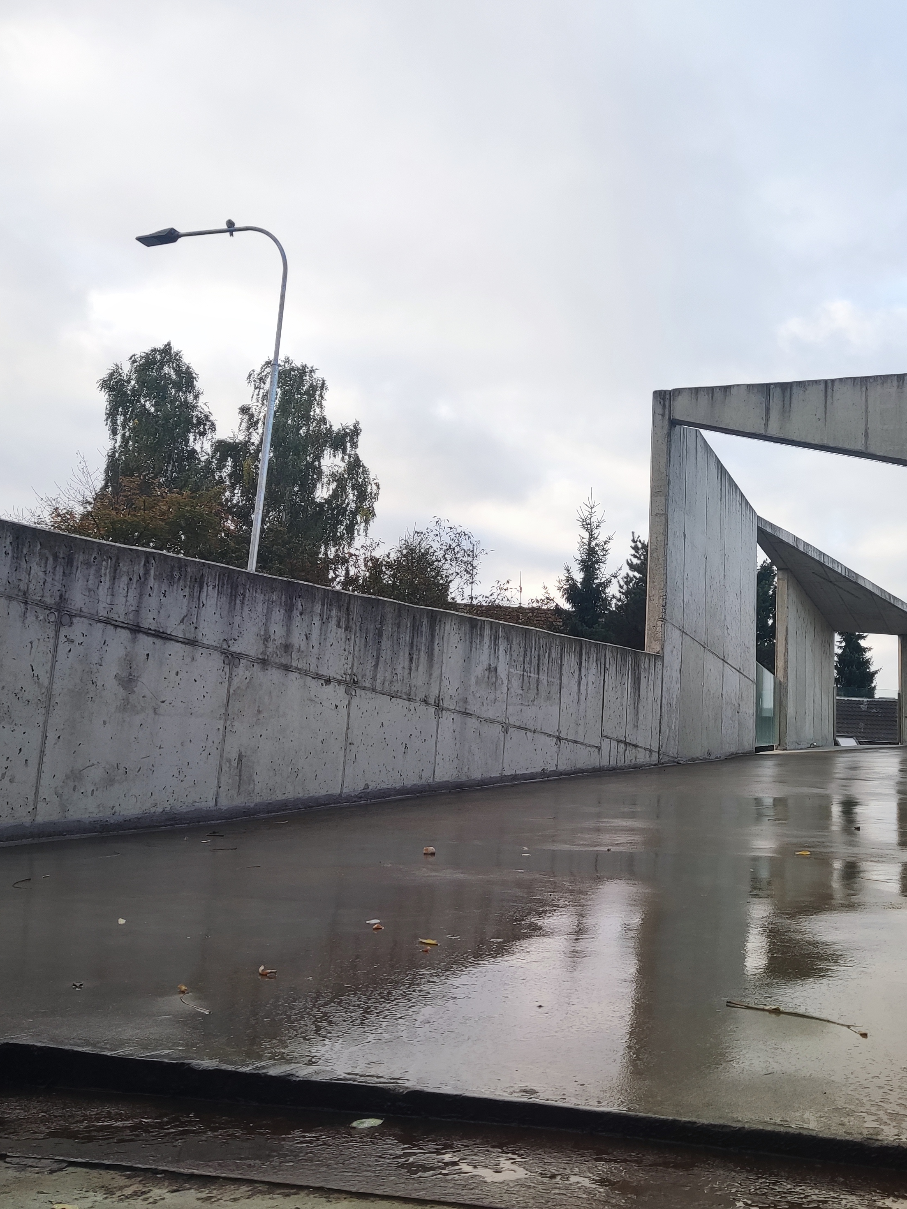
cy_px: 610
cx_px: 692
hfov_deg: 40.5
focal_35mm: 34
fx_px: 1188
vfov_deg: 54.0
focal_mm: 4.71
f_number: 1.79
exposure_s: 1/145
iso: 50
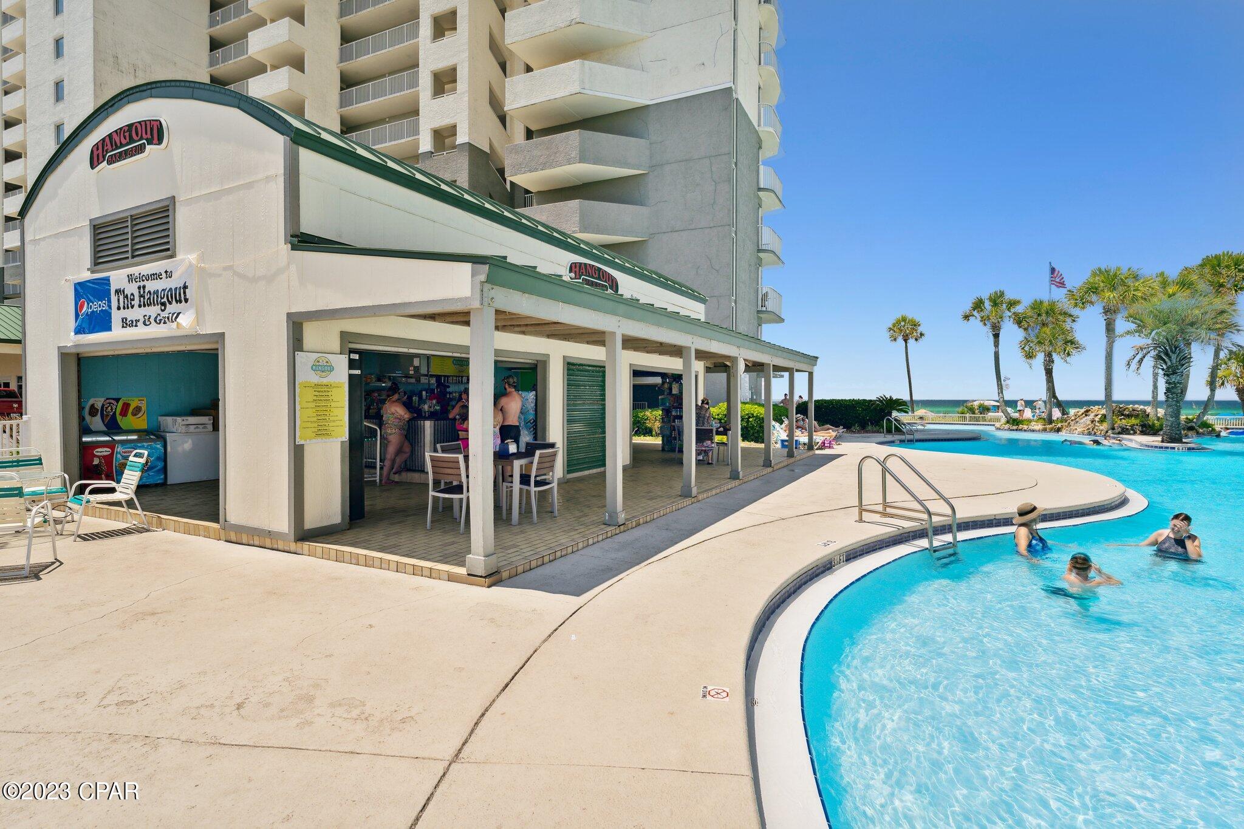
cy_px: 414
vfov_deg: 71.1
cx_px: 622
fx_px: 580
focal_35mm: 17
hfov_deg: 94.0
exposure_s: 1/500
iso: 400
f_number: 7.1
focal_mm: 16.8
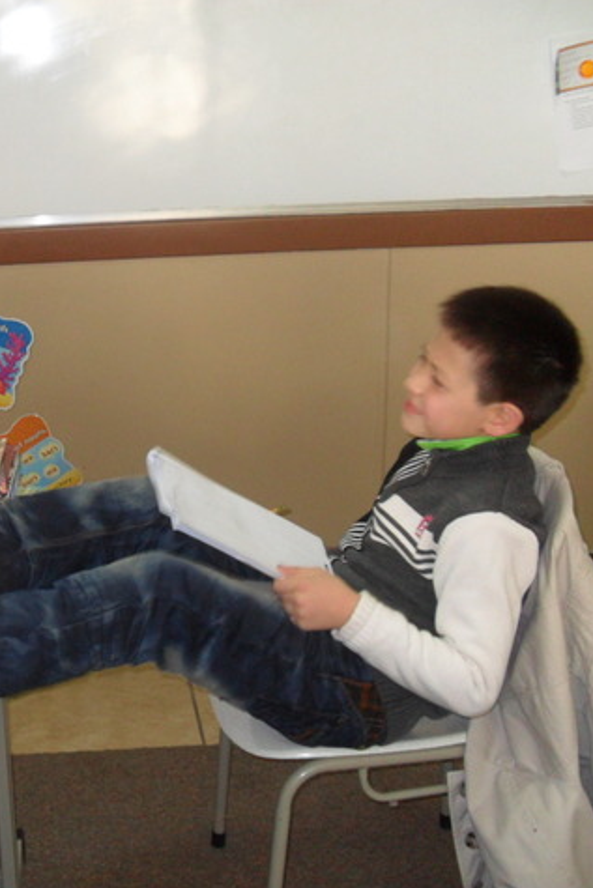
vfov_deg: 40.3
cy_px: 445
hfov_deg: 26.5
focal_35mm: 49
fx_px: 1210
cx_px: 43
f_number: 3
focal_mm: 6.3
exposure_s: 1/45
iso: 200
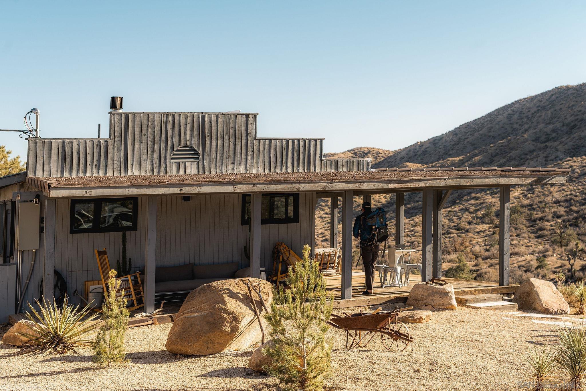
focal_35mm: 50
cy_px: 196
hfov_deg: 39.6
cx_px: 293
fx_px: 814
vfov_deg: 27.0
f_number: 5
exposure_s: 1/250
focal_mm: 50
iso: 100
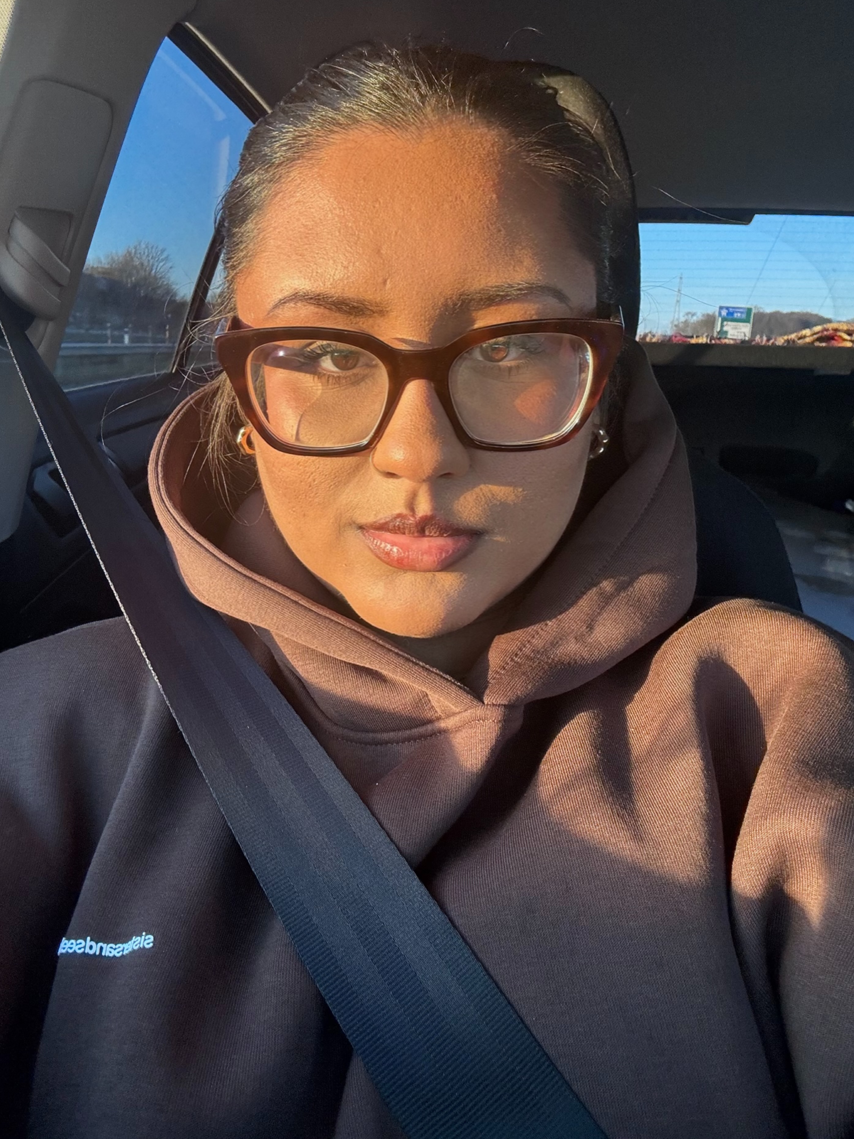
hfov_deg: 54.9
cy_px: 523
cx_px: 405
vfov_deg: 69.3
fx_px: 822
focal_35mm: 25
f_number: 1.9
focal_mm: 2.69
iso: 32
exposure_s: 1/100
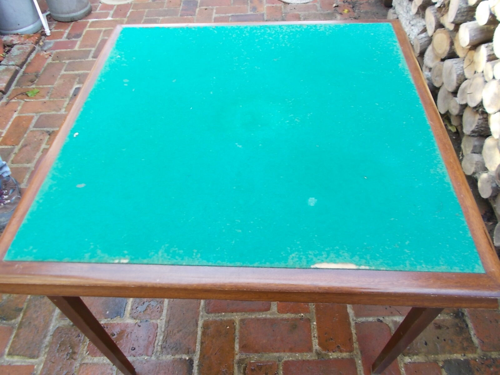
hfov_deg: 67.3
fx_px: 376
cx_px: 250
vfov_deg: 53.1
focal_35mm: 26
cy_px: 188
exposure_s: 1/60
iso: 80
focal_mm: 4.6
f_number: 3.2
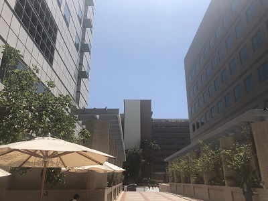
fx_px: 217
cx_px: 134
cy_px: 100
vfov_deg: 49.7
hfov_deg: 63.4
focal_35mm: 28
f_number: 1.8
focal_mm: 4
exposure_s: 1/3472
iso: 20
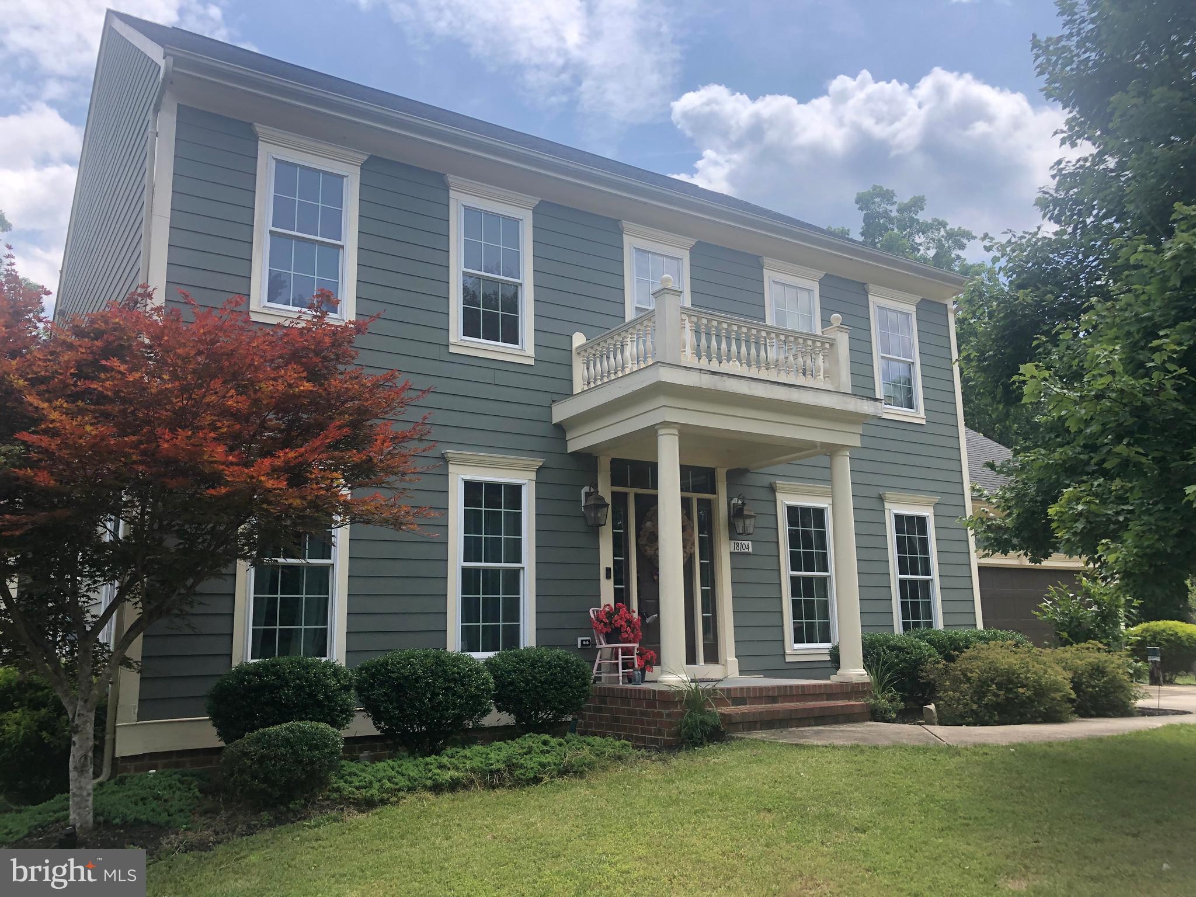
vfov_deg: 49.7
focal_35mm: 28
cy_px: 448
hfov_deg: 63.4
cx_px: 598
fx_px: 967
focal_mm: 4
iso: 20
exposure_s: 1/1021
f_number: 1.8
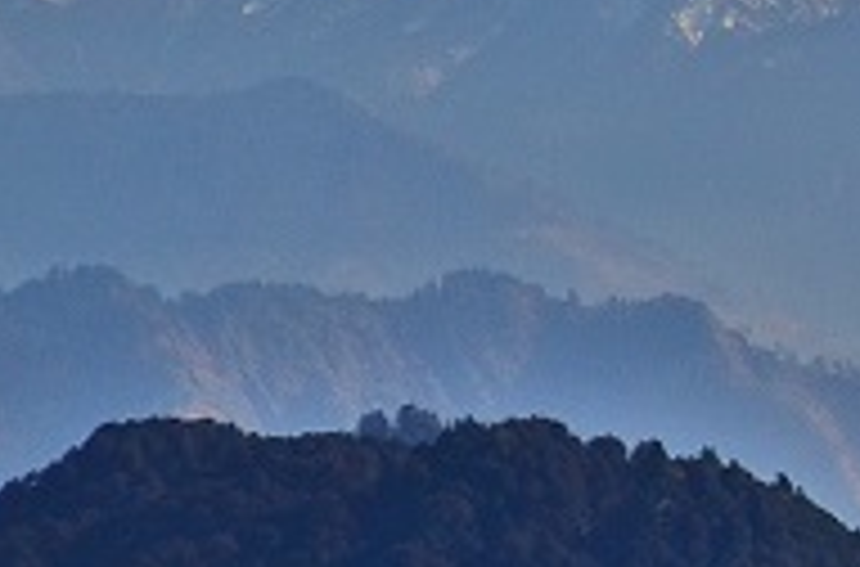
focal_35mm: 954
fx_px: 22723
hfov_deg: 2.1
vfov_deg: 1.4
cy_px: 682
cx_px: 2616
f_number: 5.3
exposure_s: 1/1600
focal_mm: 95
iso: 100
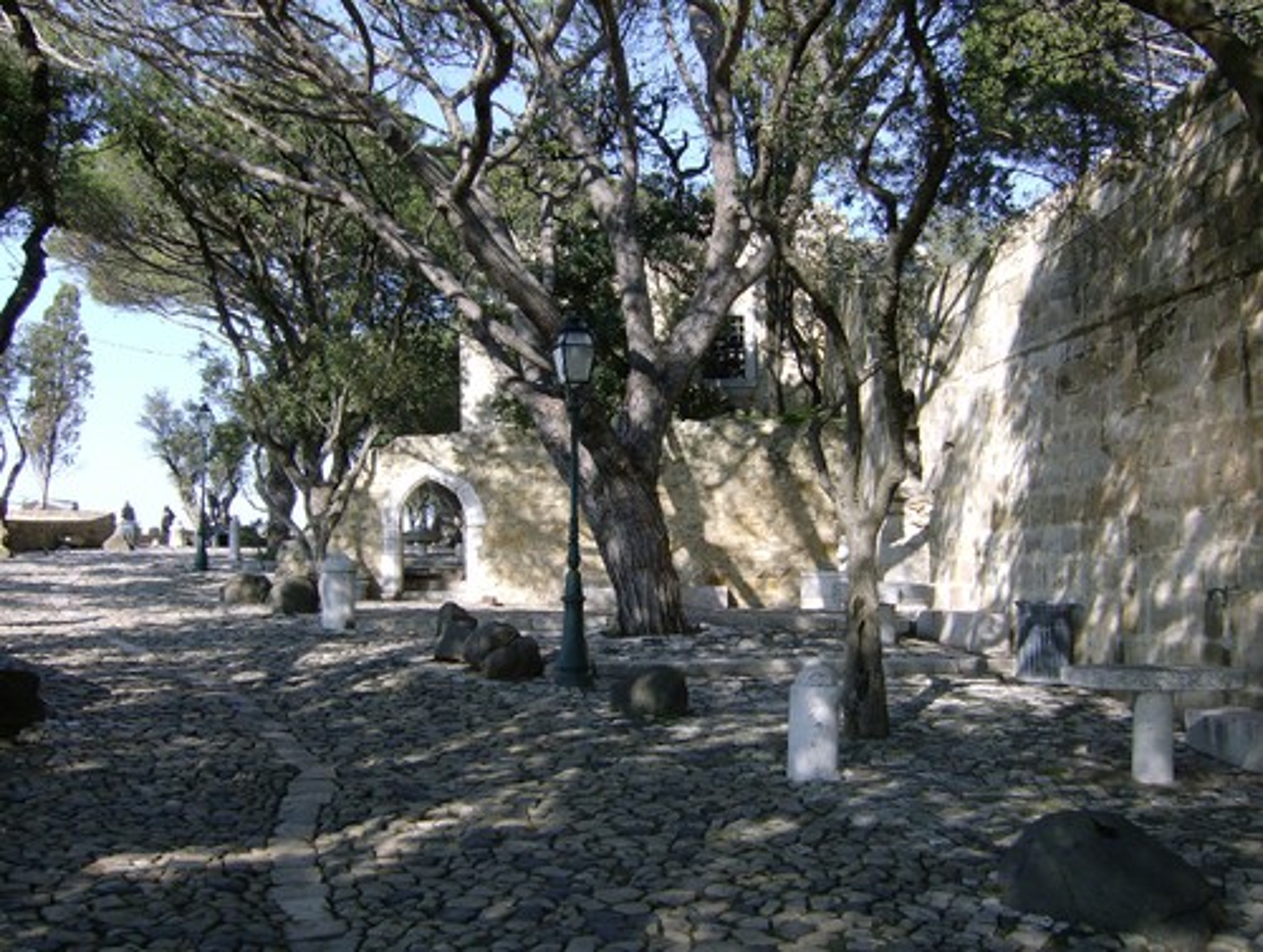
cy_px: 476
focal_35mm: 36
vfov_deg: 39.8
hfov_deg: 51.3
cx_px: 632
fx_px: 1316
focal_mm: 6
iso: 100
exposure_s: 1/299
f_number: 4.7
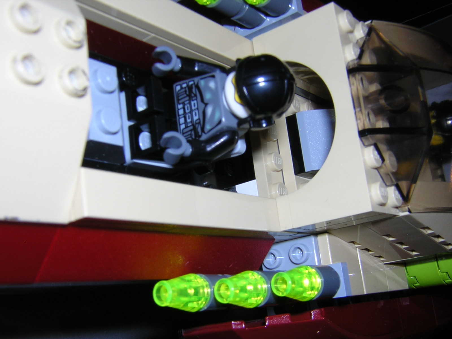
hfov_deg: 43.9
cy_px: 170
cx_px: 226
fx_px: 561
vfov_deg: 33.6
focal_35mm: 43
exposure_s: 1/60.1
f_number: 5.6
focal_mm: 5.6
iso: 100
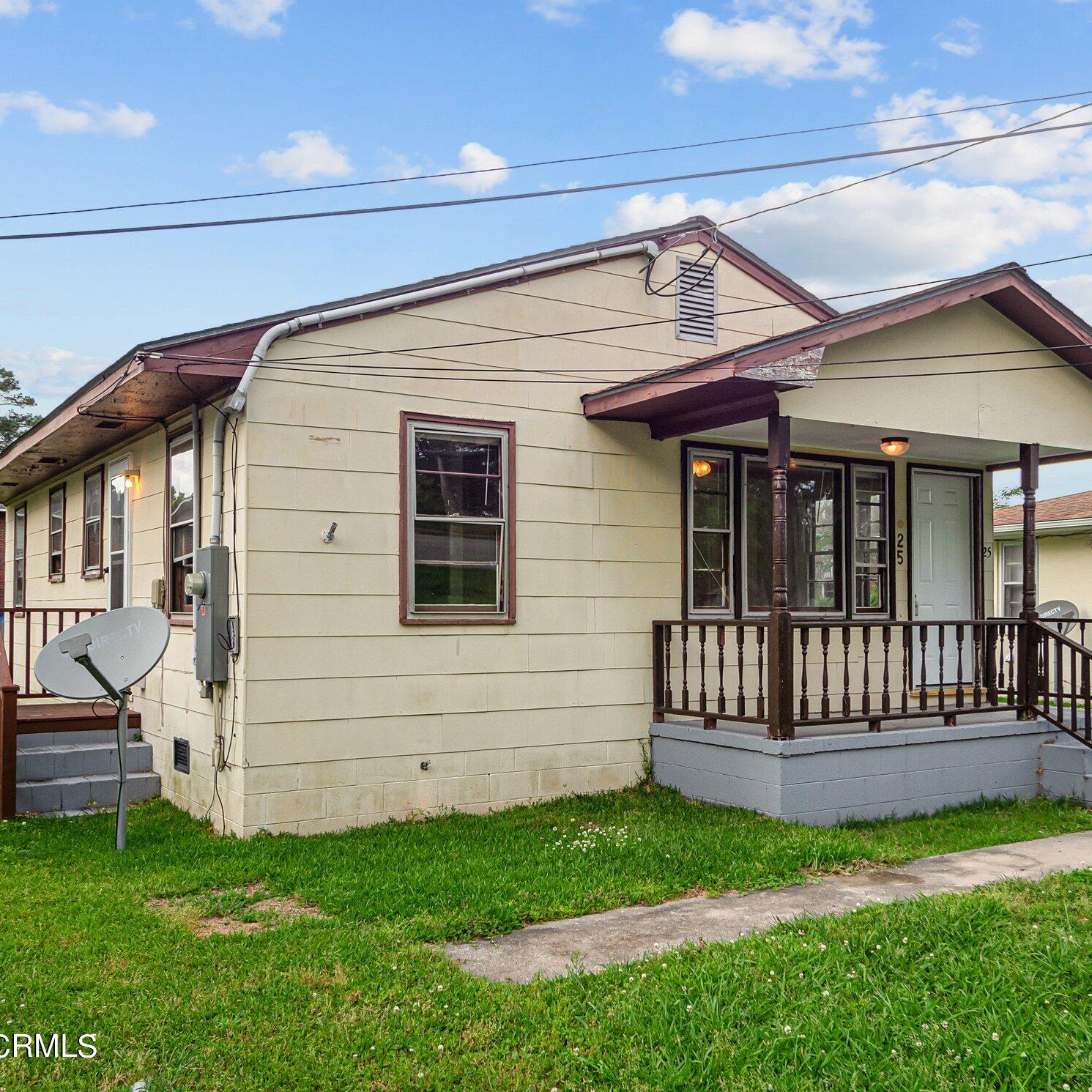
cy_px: 535
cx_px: 609
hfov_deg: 48.4
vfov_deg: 48.4
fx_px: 1213
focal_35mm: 34
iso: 200
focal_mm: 14
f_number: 5.6
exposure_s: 1/250
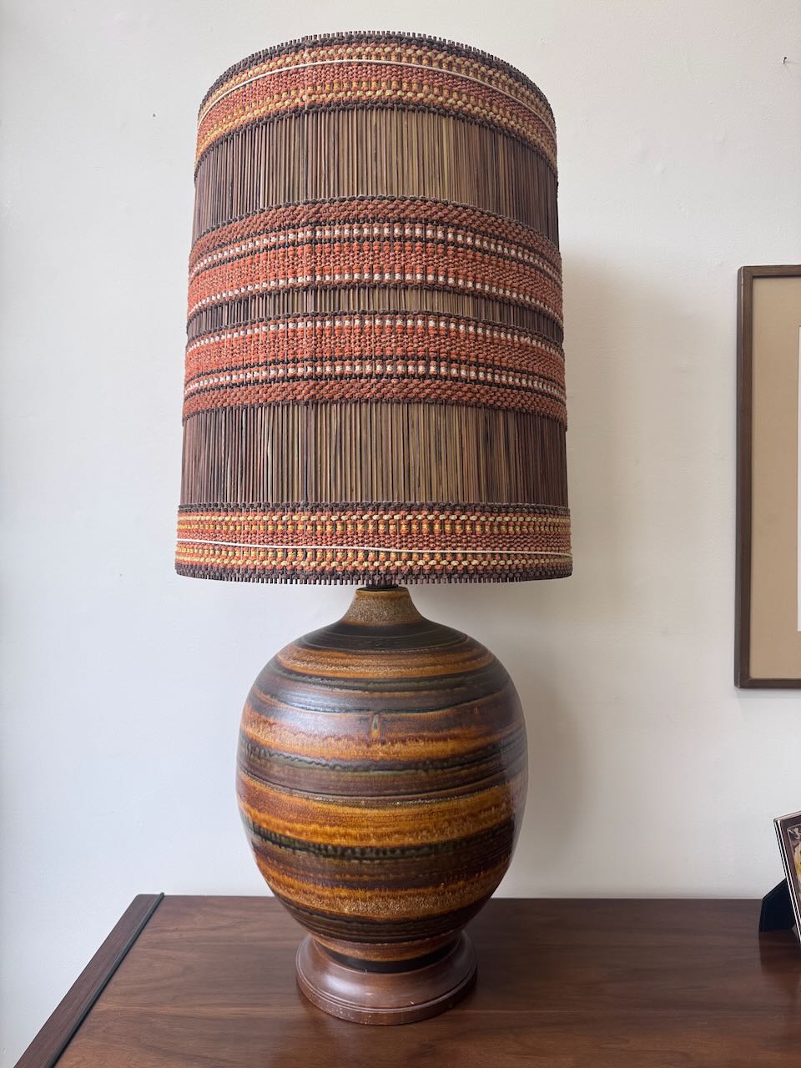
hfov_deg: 56.8
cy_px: 534
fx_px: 740
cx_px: 400
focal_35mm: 24
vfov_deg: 71.6
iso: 64
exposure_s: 1/121
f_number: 1.78
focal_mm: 6.76
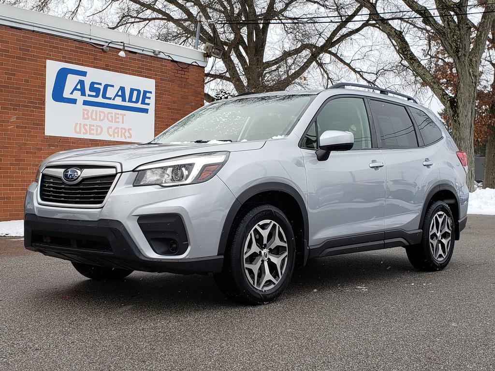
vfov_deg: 53.1
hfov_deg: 67.3
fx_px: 372
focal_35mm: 26
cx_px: 248
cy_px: 186
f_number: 2.4
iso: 50
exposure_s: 1/178
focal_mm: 4.3
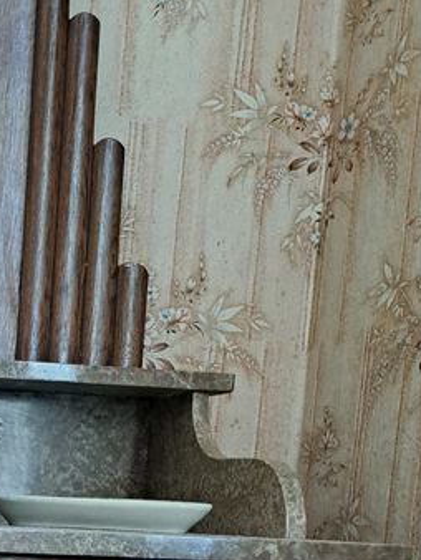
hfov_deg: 18.8
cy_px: 628
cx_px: -172
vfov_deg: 25.3
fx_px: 1150
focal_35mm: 71
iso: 500
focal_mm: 5.23
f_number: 1.8
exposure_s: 1/50
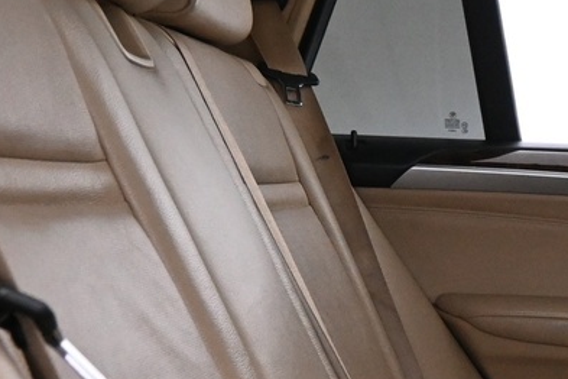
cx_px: 798
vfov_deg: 13.6
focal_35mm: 99
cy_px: 386
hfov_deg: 18.7
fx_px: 1562
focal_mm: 16
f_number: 3.5
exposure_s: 1/25
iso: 2200
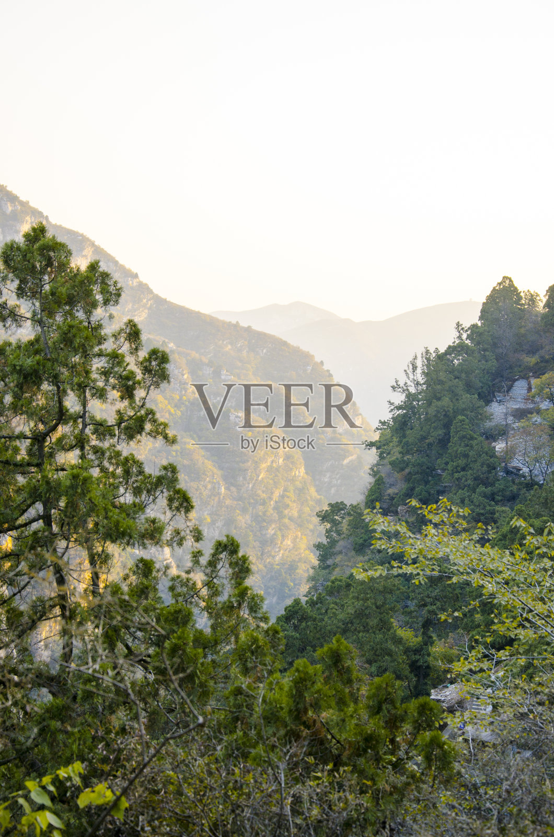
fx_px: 1391
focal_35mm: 60
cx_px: 277
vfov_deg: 33.5
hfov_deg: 22.5
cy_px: 418
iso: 200
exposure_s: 1/160
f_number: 6.3
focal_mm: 40
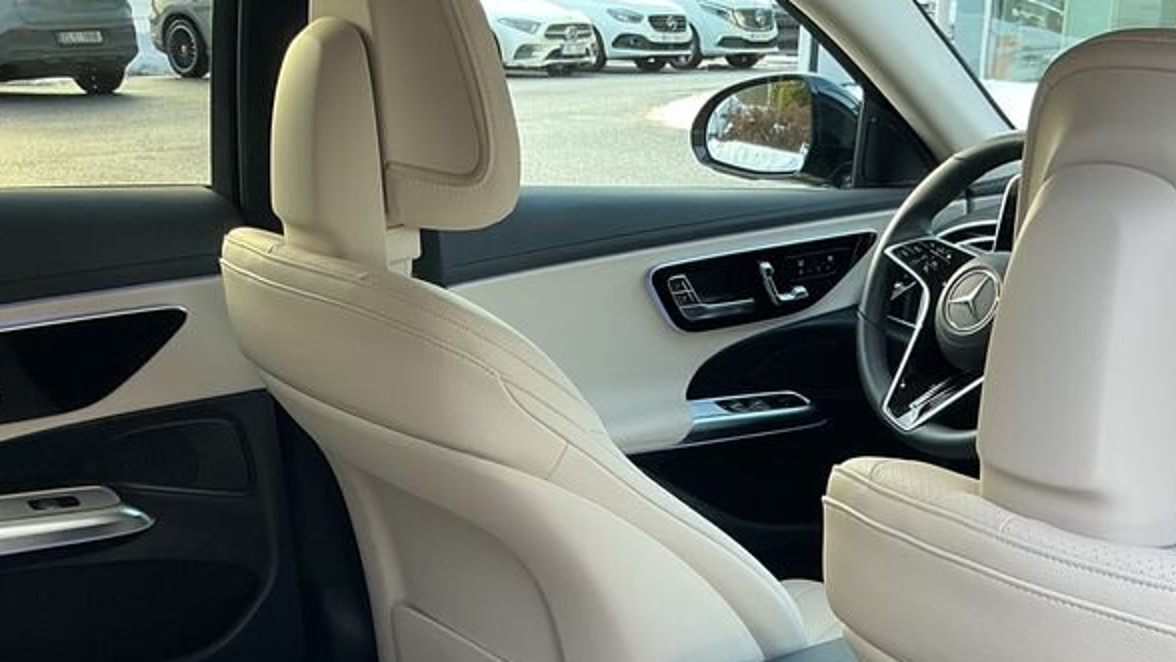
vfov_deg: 21.0
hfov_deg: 37.8
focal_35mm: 55
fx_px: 1715
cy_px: 688
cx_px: 676
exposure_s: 1/120
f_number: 1.8
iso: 64
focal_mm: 3
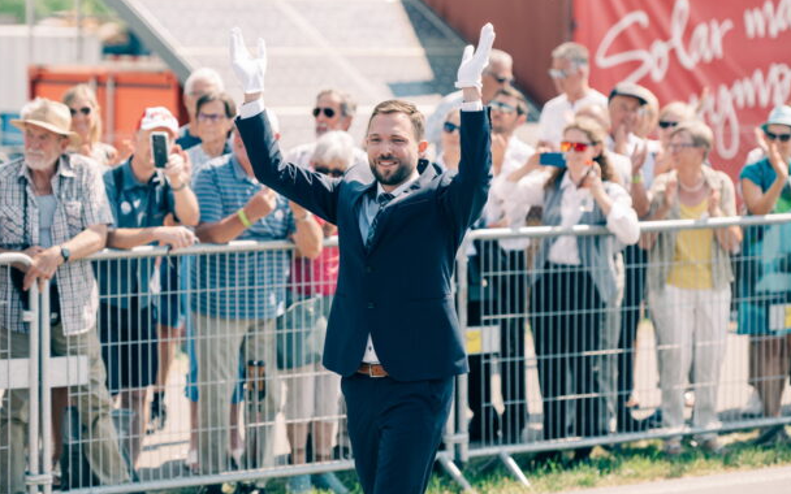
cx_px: 375
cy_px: 225
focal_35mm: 136
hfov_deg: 15.4
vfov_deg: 9.6
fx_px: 2932
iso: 100
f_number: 2.8
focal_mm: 125
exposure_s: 1/1000
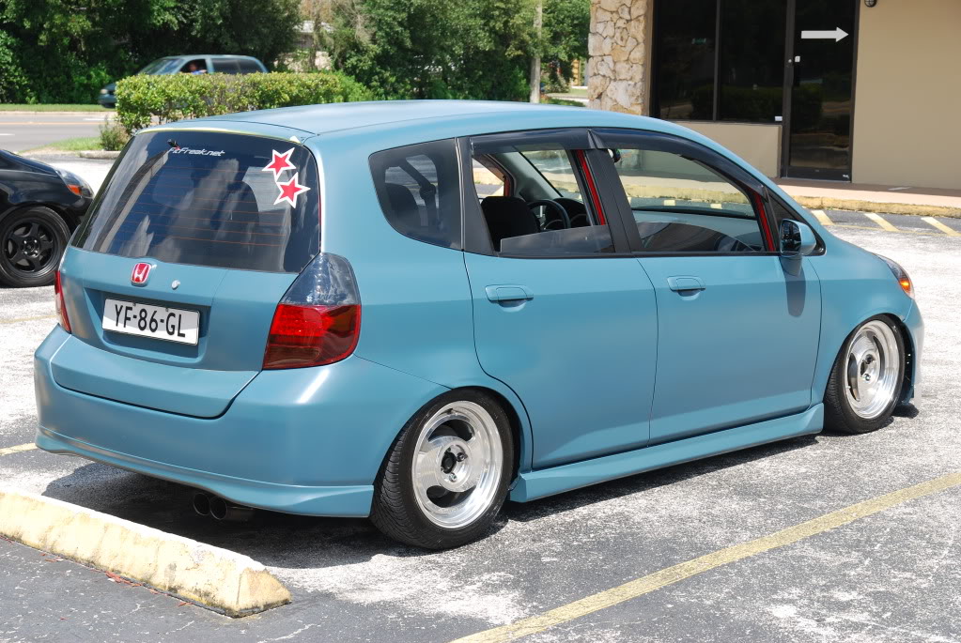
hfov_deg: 29.8
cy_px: 322
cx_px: 480
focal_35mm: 68
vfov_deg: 20.2
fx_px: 1804
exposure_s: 1/160
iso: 100
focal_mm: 45
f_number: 6.3
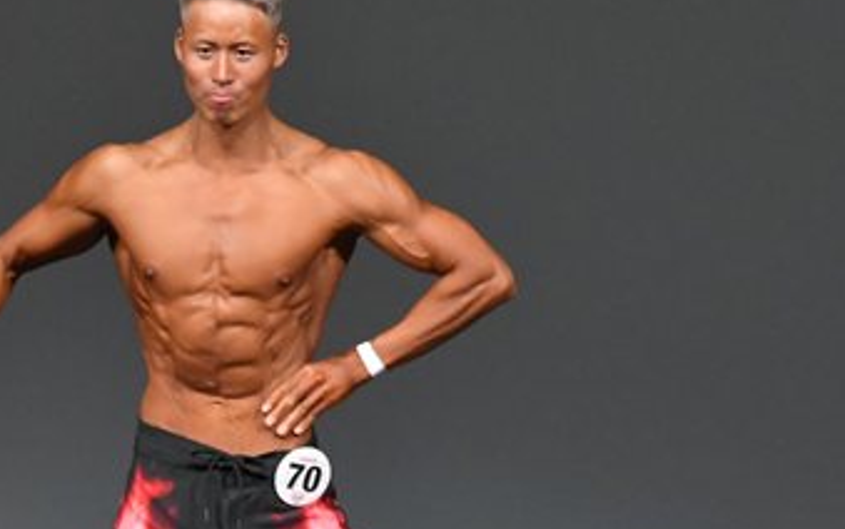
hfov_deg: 2.9
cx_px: 280
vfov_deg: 1.8
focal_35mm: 734
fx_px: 16906
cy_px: 484
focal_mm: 210
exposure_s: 1/400
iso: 4000
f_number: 5.6
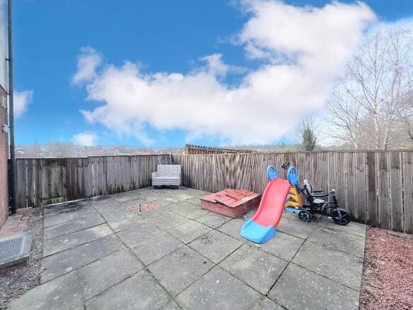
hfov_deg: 102.1
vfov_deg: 85.7
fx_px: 167
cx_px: 206
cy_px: 155
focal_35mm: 14
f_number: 2.2
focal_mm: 2.22
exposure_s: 1/514
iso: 50
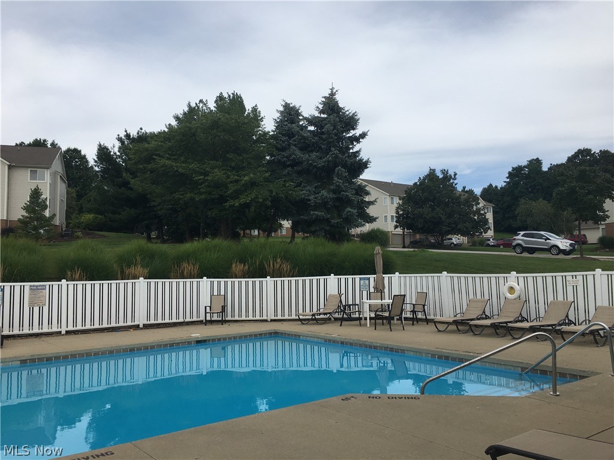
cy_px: 230
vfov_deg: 48.2
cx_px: 307
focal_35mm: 29
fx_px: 514
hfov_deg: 61.7
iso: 25
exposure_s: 1/2079
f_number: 2.2
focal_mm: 4.15
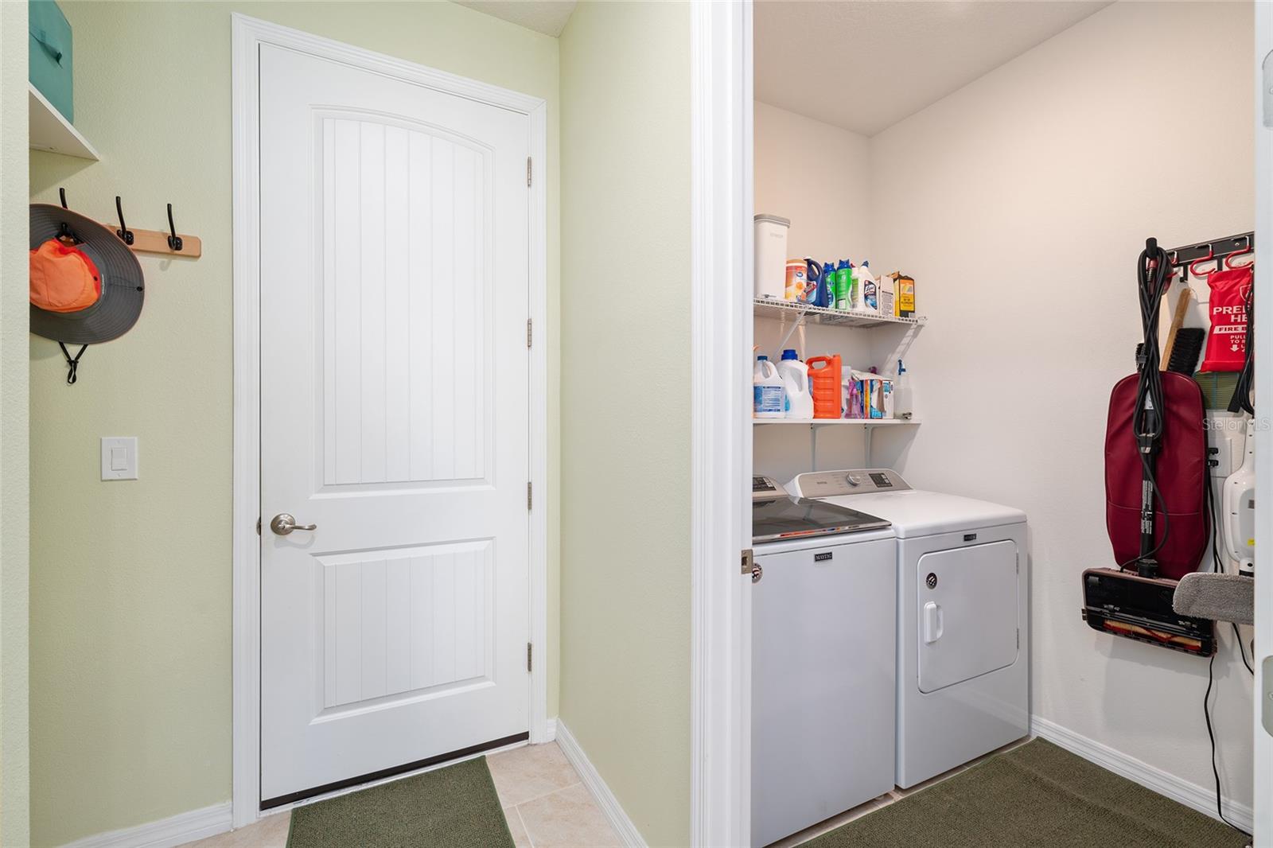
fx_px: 566
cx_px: 636
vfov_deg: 73.7
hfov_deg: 96.7
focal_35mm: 16
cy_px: 424
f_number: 7.1
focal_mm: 16
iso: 100
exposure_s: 1/1.67
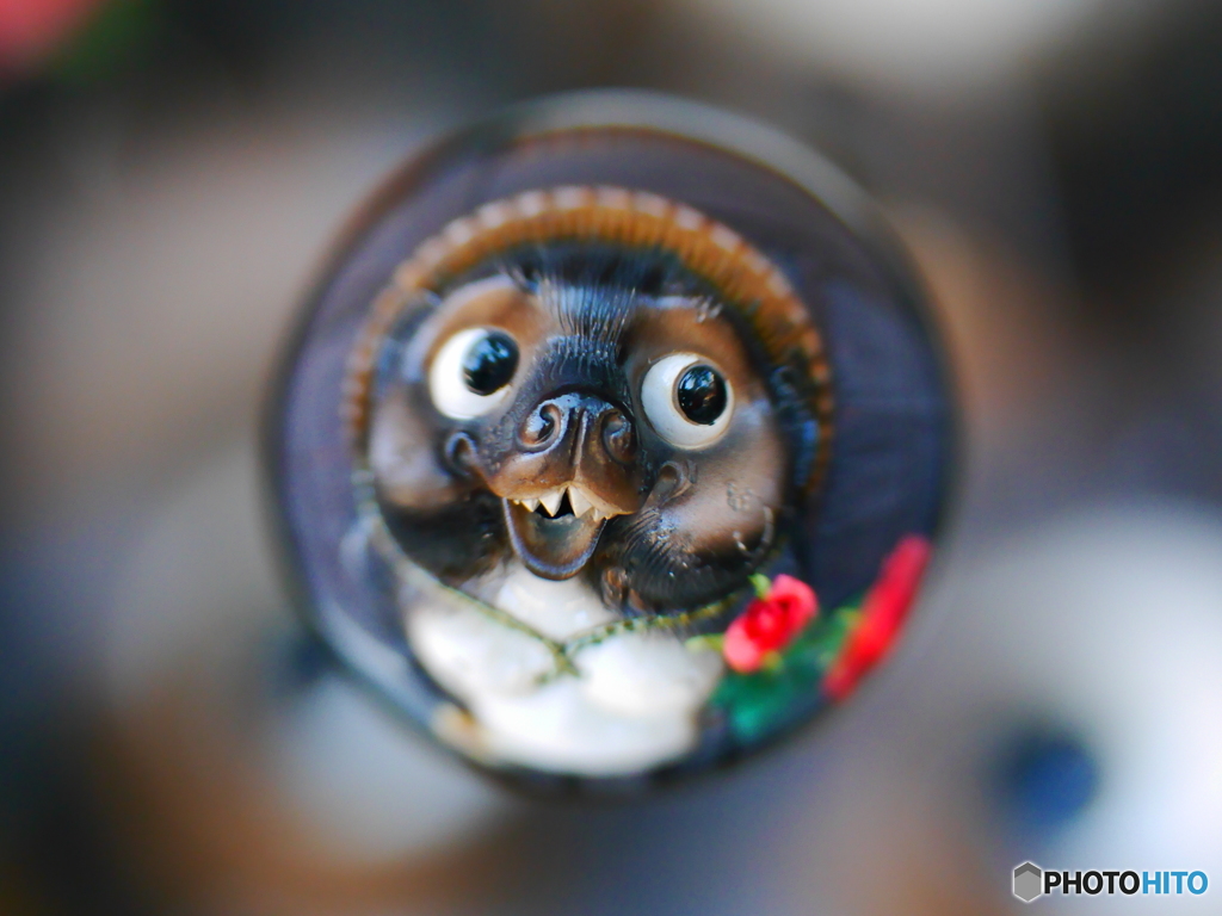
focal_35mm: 68
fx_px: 2401
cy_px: 458
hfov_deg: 28.6
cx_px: 611
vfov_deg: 21.6
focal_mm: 24
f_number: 4.1
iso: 640
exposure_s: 1/60
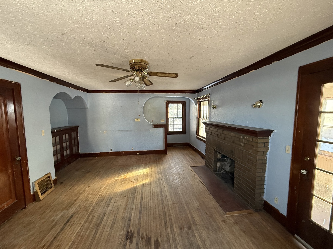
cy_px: 124
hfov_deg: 102.1
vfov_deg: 85.7
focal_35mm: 14
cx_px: 166
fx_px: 135
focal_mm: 2.22
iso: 320
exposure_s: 1/62
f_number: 2.2
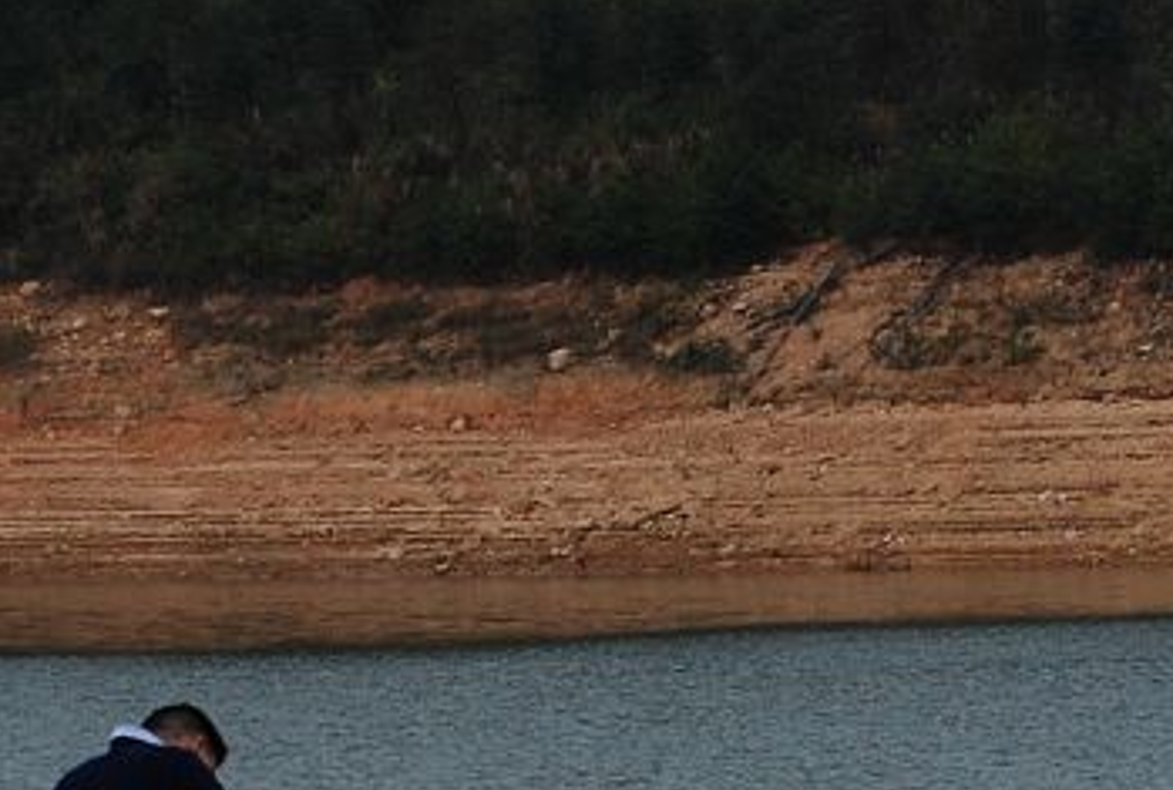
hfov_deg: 6.8
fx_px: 9772
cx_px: 1422
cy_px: 1069
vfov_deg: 4.6
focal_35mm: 299
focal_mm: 58
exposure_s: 1/1000
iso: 400
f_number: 8
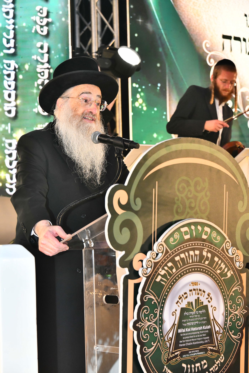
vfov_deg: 23.9
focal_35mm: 85
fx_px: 882
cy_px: 186
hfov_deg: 16.1
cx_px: 124
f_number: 5.6
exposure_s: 1/125
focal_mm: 85
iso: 2500
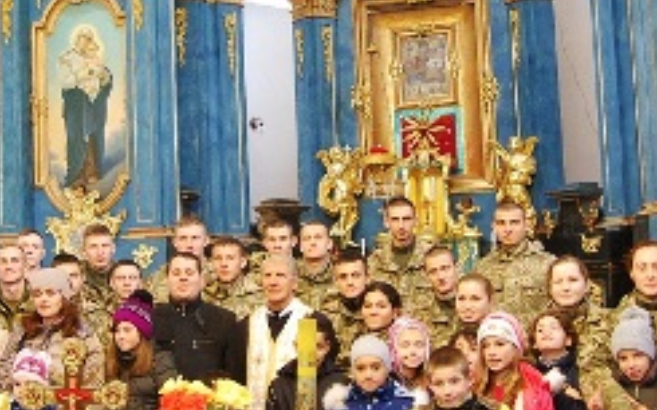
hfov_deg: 36.3
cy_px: 196
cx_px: 298
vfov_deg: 23.1
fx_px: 1002
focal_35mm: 56
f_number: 4.5
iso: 1600
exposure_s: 1/15
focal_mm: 18
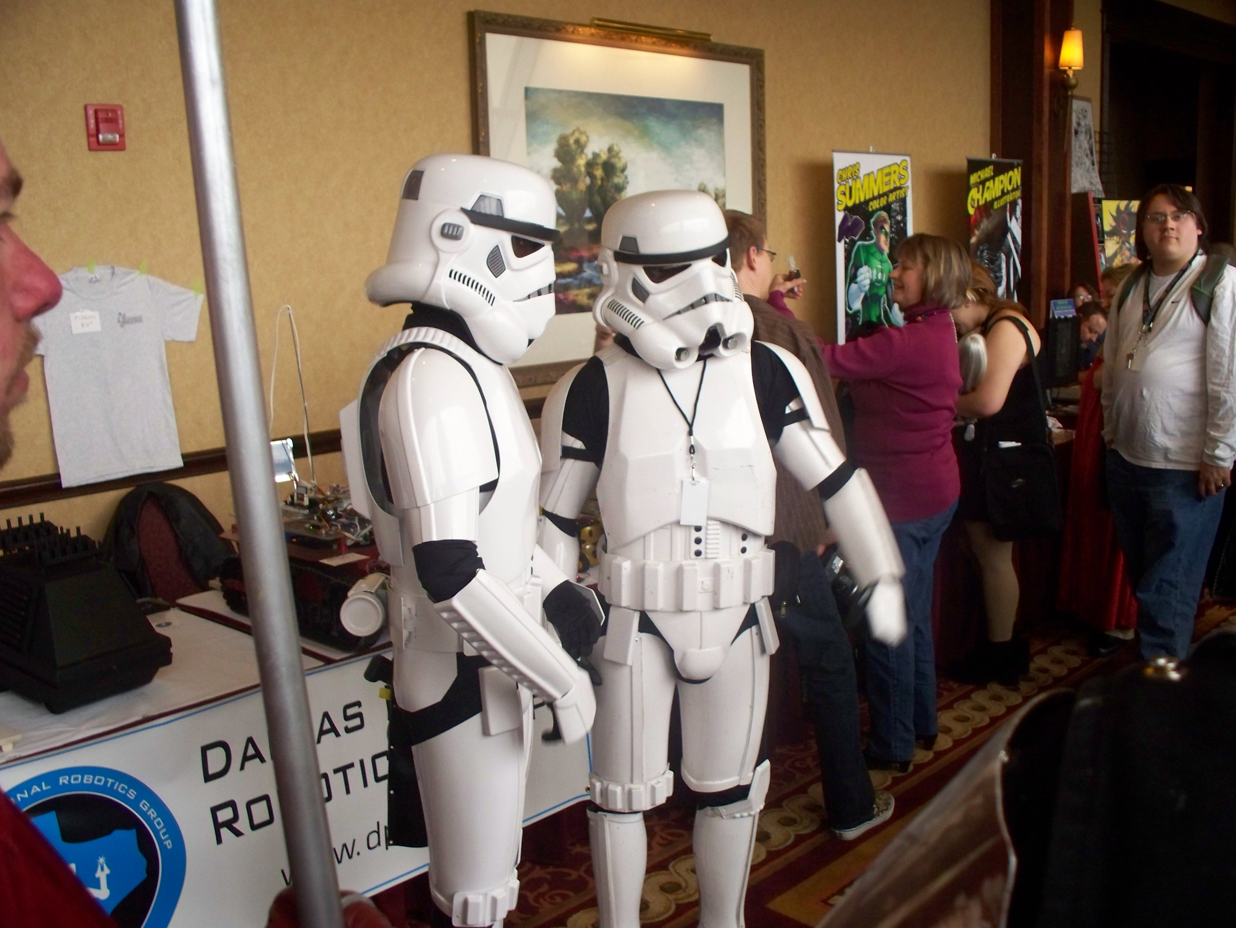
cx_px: 618
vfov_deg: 39.7
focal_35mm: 36
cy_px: 464
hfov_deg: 51.3
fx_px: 1286
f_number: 2.8
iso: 250
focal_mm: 7.54
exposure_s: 1/60
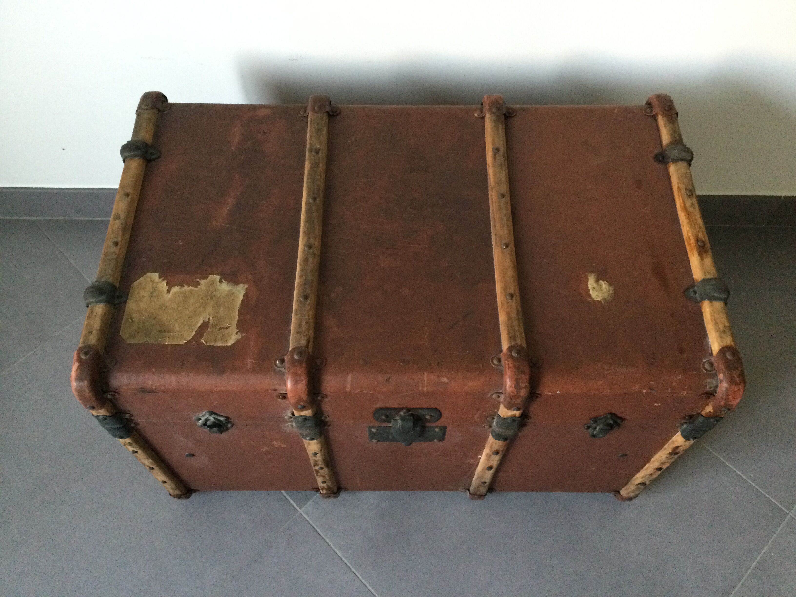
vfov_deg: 45.4
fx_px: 713
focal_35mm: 31
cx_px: 398
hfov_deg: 58.4
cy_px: 298
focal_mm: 3.3
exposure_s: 1/17
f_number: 2.4
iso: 200
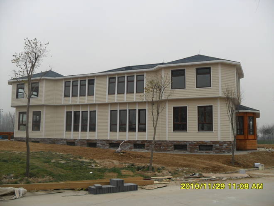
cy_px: 103
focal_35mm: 35
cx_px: 137
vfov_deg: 40.7
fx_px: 277
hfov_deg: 52.6
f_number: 3
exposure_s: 1/500
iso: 80
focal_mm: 6.3
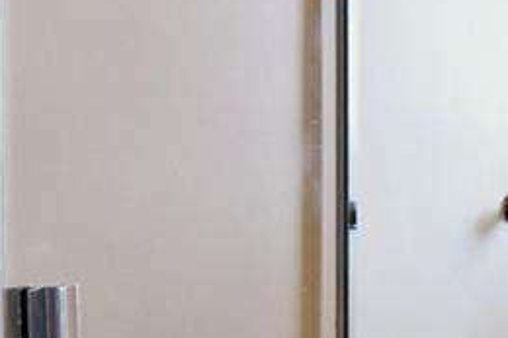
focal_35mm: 130
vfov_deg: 10.5
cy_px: 181
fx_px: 1832
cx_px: 854
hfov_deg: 14.3
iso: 640
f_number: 8
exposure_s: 1/60
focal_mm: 11
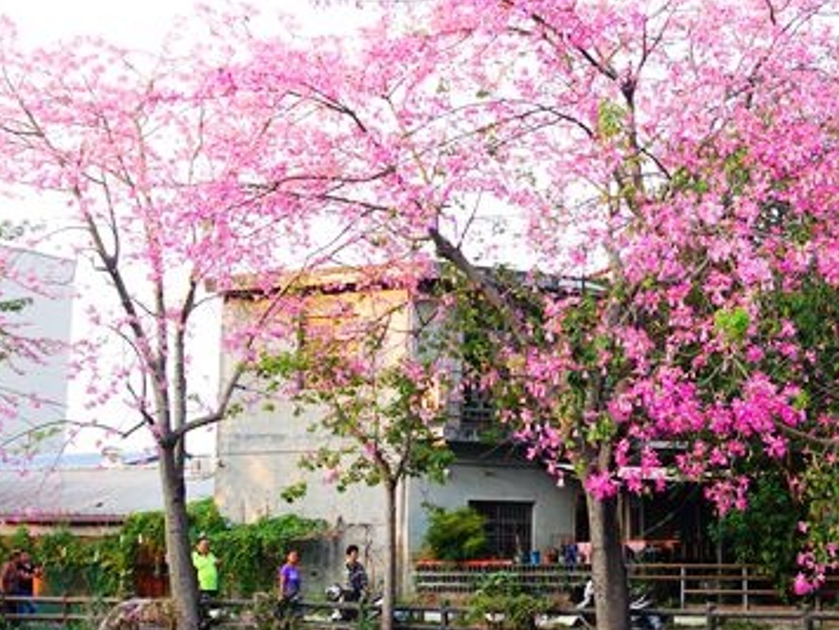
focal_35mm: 65
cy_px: 339
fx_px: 1575
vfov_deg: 22.6
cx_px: 695
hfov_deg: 29.0
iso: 125
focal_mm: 13.53
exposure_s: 1/80
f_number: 4
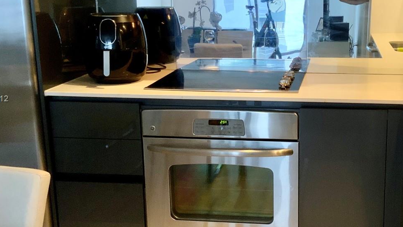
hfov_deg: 39.3
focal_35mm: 52
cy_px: 99
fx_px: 556
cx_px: 274
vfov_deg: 23.1
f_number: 1.8
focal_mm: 3
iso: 200
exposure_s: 1/60
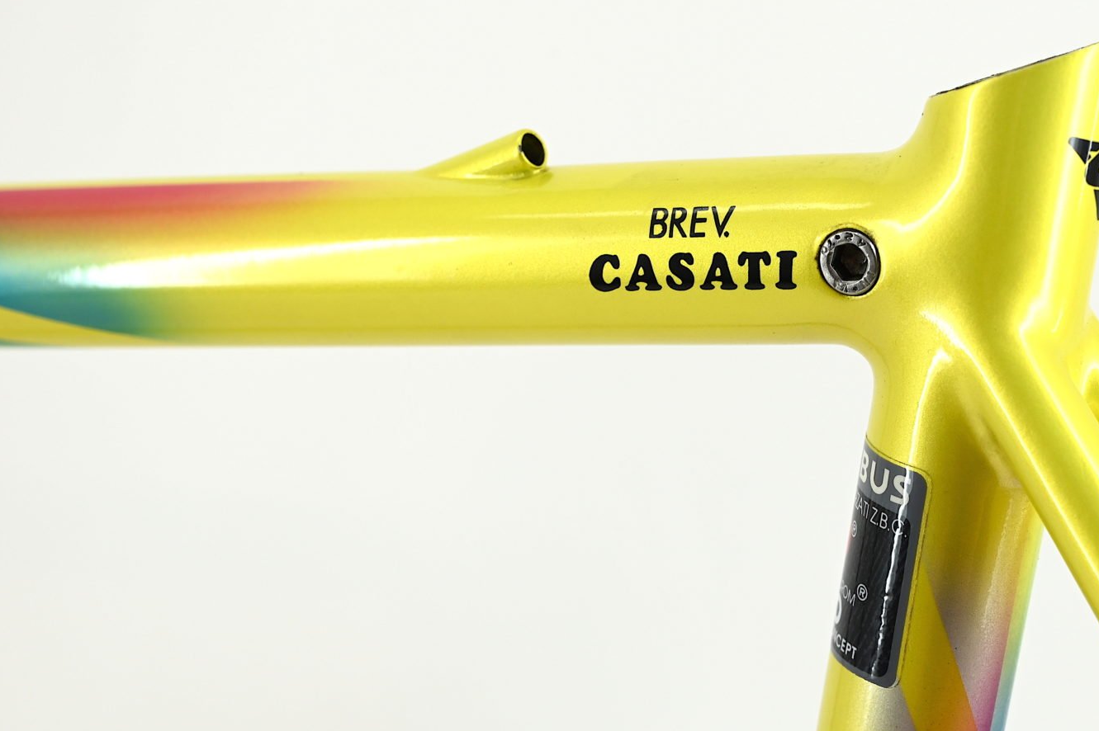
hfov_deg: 20.1
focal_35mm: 101
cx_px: 776
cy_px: 474
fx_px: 3082
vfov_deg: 13.5
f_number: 8
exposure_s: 1/50
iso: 320
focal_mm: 70
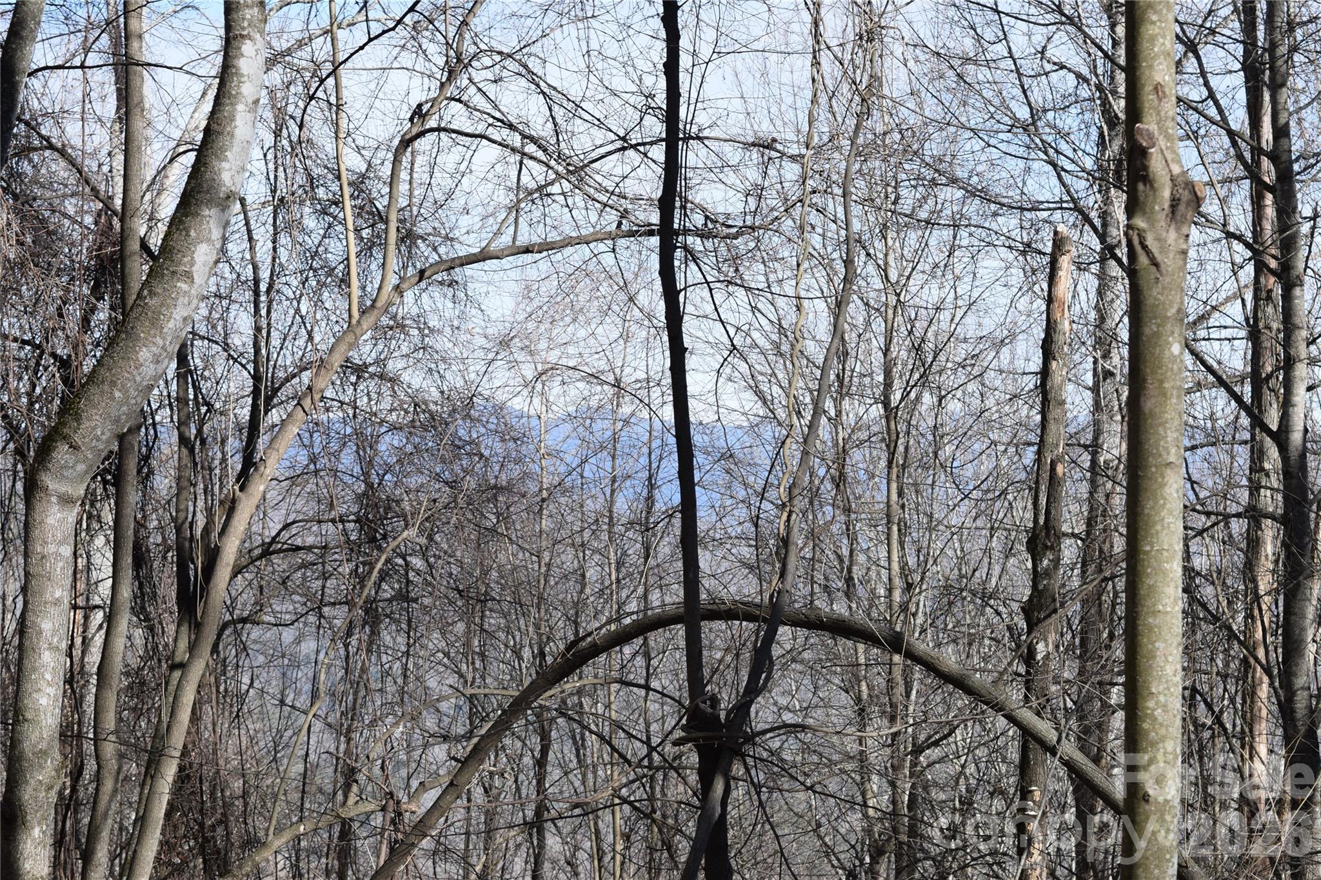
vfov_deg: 16.6
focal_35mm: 82
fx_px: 3027
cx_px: 660
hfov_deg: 24.6
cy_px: 440
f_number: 8
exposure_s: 1/250
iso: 200
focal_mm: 55
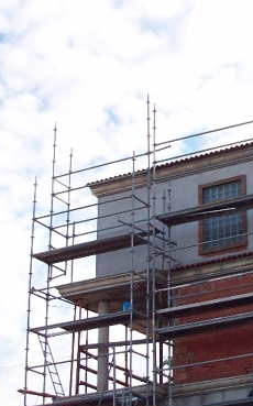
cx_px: 381
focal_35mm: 88
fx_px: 973
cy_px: 275
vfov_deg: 23.5
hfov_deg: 13.9
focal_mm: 5.7
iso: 64
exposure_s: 1/484
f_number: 2.8
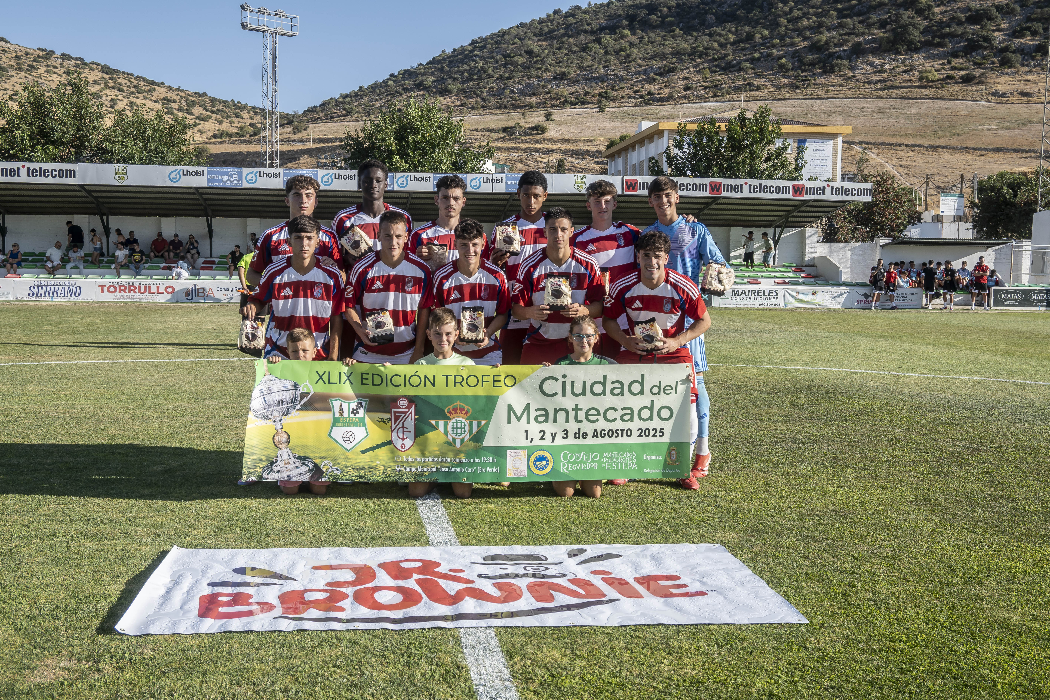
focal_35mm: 41
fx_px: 1203
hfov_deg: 47.2
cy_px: 350
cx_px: 525
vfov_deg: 32.4
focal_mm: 27.5
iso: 100
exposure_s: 1/400
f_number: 7.1
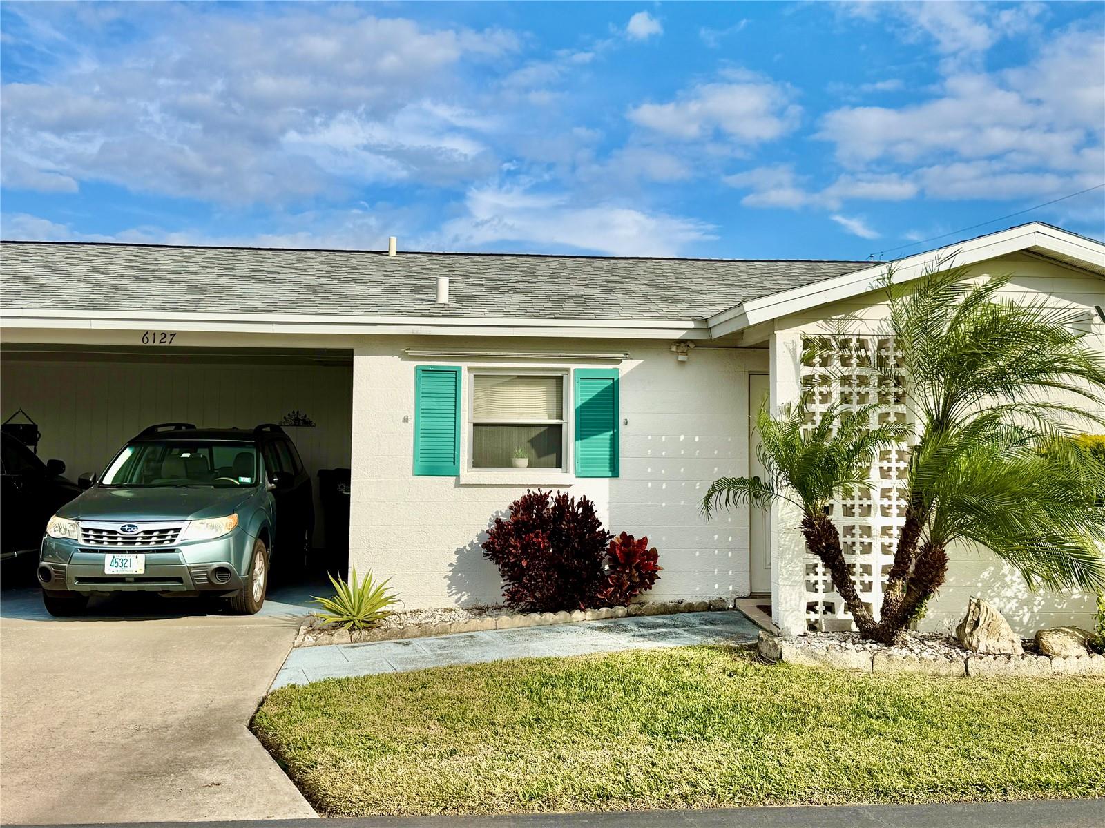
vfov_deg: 56.8
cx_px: 552
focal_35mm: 24
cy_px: 414
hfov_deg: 71.6
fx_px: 766
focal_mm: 6.76
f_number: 1.78
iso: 80
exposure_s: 1/7353
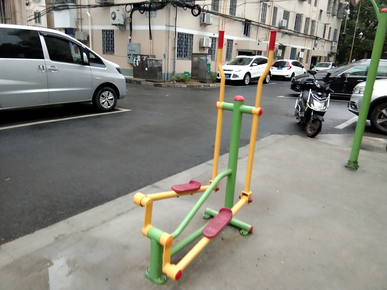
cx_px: 194
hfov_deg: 58.4
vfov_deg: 45.4
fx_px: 347
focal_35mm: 31
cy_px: 145
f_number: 2.2
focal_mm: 3.69
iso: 400
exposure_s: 1/33.3
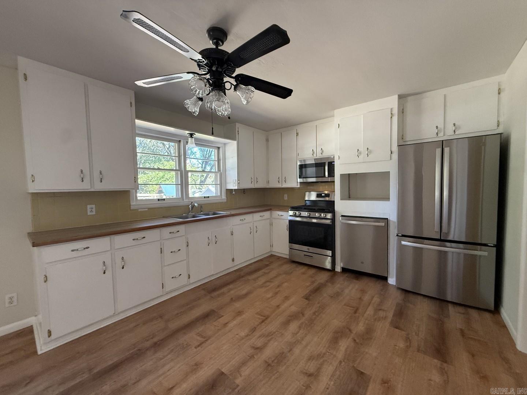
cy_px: 198
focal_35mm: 14
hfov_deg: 102.1
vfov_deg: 85.7
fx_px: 213
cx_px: 264
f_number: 2.2
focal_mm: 2.22
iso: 320
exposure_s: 1/99
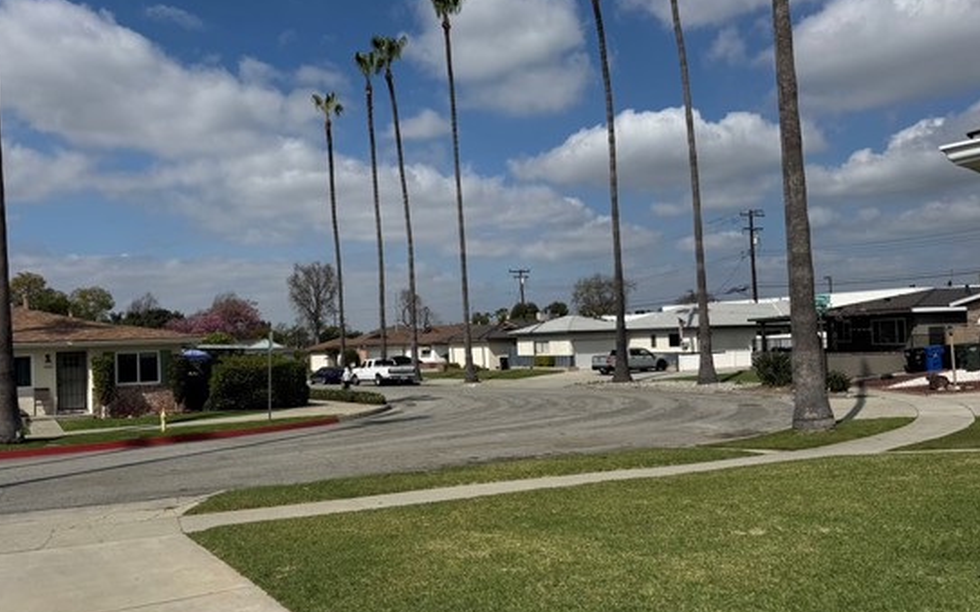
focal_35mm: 30
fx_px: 801
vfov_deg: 41.8
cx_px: 433
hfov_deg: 62.7
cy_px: 321
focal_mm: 6.76
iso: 80
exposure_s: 1/10417
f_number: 1.78
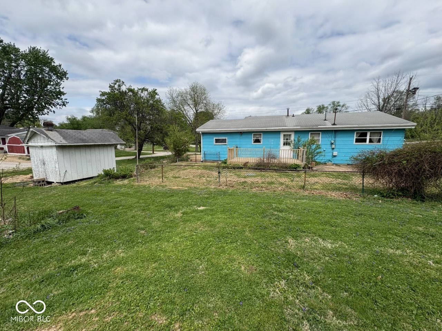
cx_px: 221
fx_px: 179
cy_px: 166
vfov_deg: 85.7
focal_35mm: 14
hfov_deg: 102.1
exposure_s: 1/1789
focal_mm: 2.22
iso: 50
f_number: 2.2
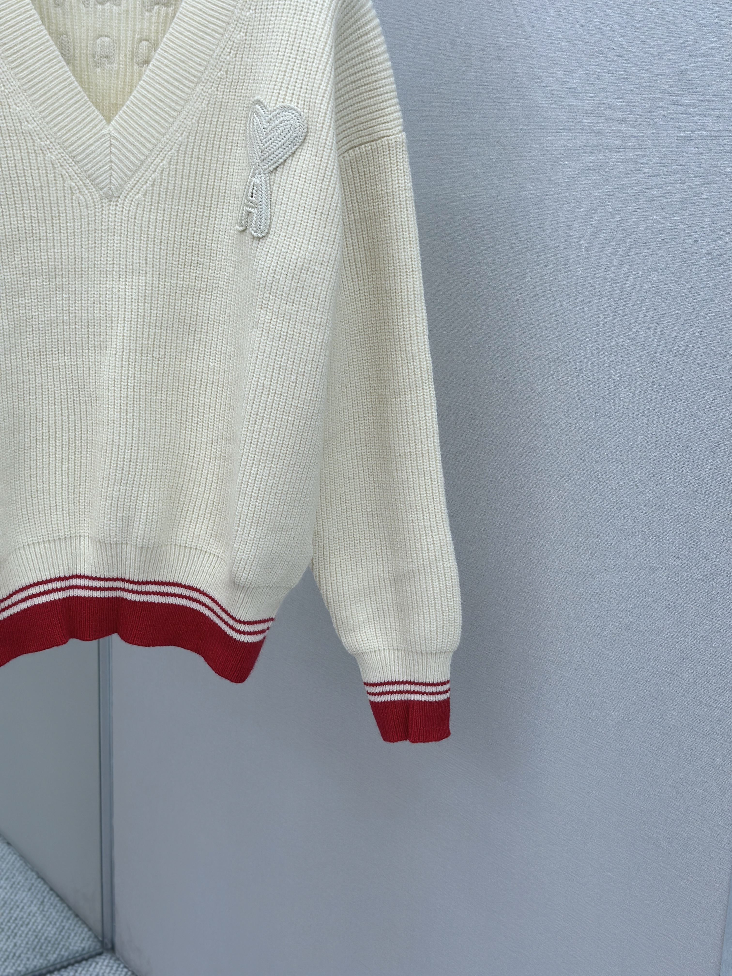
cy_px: 488
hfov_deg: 30.3
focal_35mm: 48
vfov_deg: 39.7
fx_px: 1353
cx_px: 366
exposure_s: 1/489
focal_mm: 6.86
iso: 80
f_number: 1.78
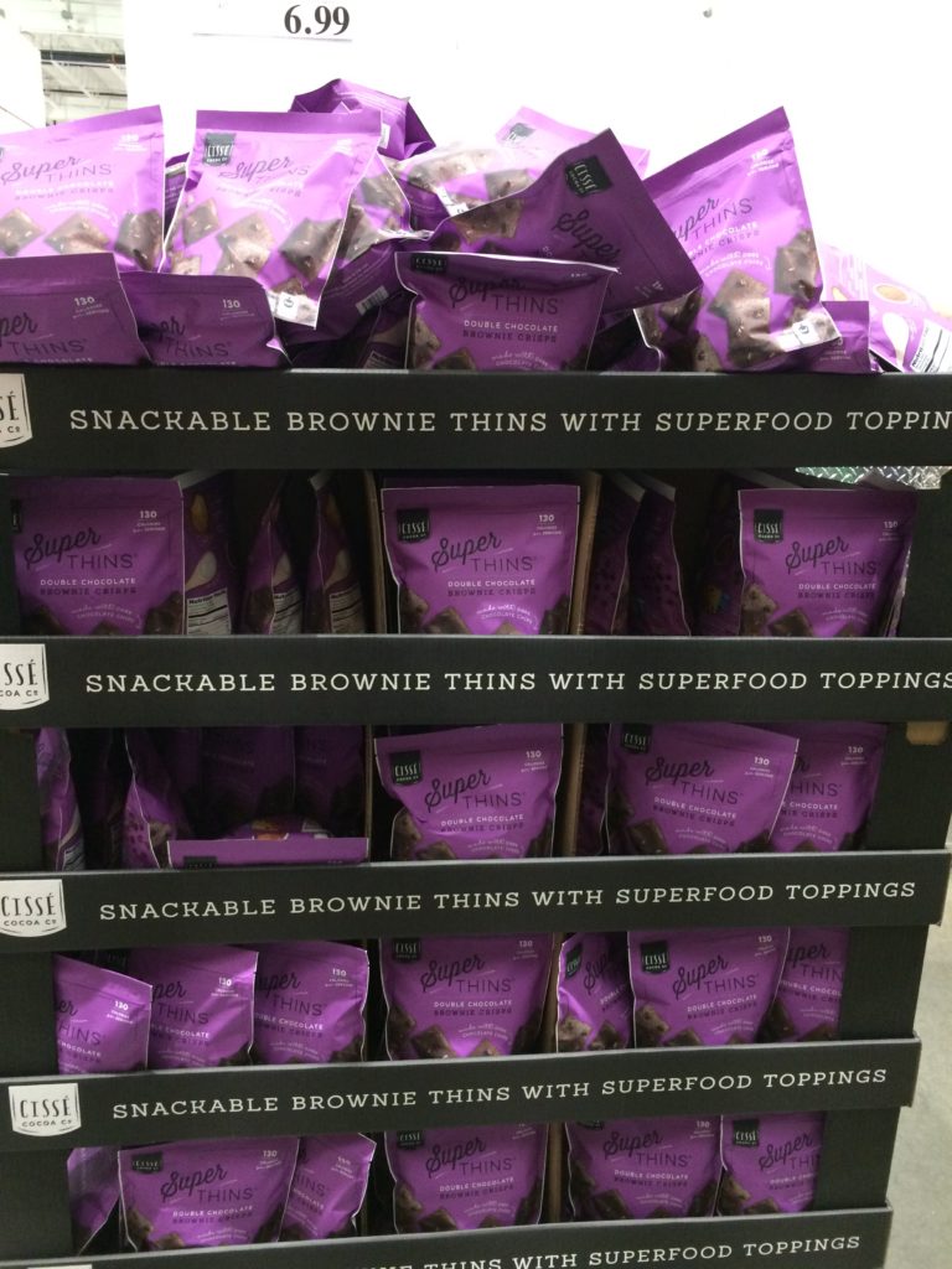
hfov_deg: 48.2
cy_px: 634
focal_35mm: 29
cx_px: 476
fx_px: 1063
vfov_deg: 61.7
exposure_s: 1/33
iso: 320
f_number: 2.2
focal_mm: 4.15
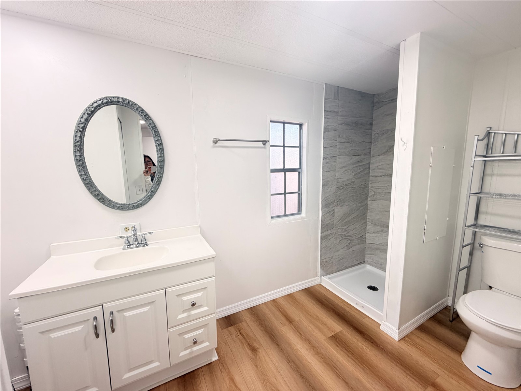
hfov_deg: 102.1
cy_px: 196
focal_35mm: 14
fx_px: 211
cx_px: 260
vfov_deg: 85.7
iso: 250
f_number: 2.2
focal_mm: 2.22
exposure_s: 1/121
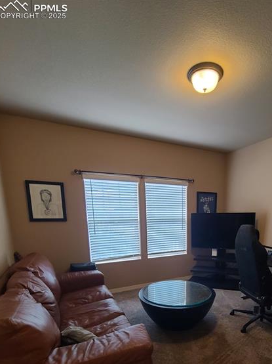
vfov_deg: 84.0
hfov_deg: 69.4
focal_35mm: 18
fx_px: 189
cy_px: 250
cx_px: 182
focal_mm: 2.2
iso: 200
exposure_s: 1/60
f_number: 2.2
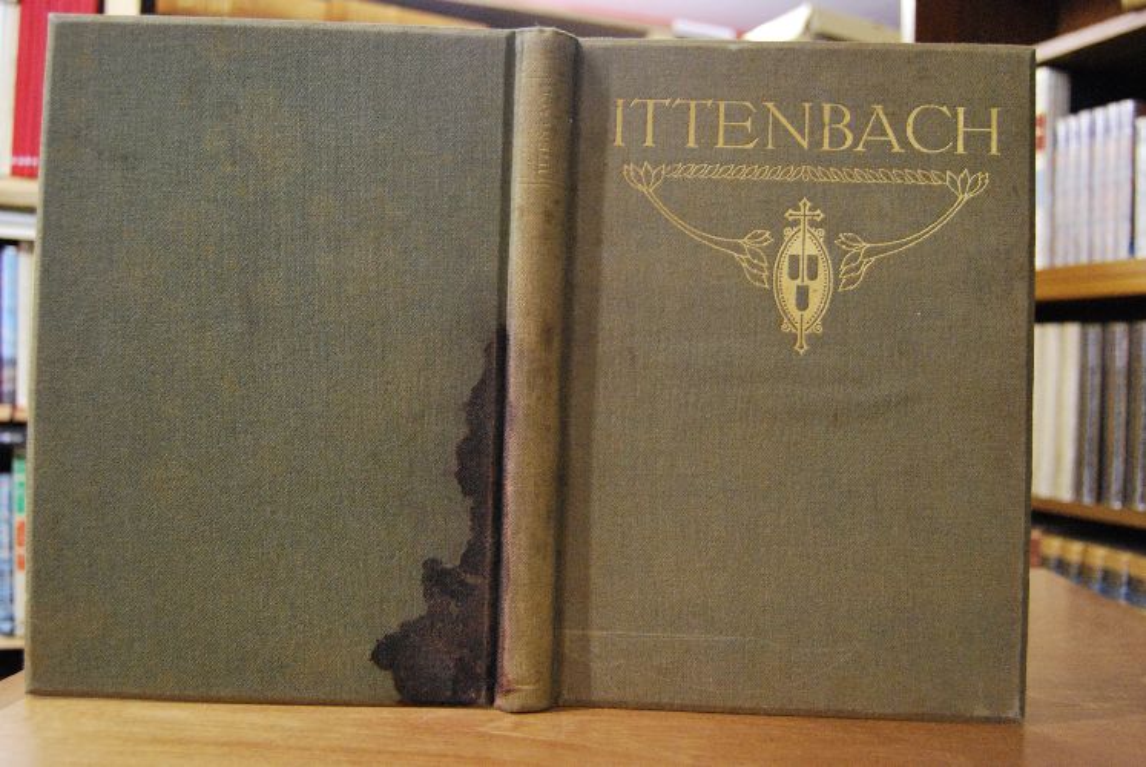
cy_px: 384
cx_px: 573
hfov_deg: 55.1
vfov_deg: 38.5
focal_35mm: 34
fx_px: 1100
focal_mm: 23
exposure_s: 1/30
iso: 1250
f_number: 3.8
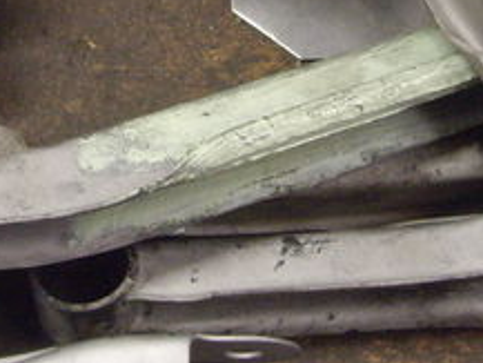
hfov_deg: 17.5
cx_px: 131
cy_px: -9
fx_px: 1564
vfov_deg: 13.0
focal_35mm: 112
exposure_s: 1/60
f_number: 2.8
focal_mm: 7.9
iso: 400
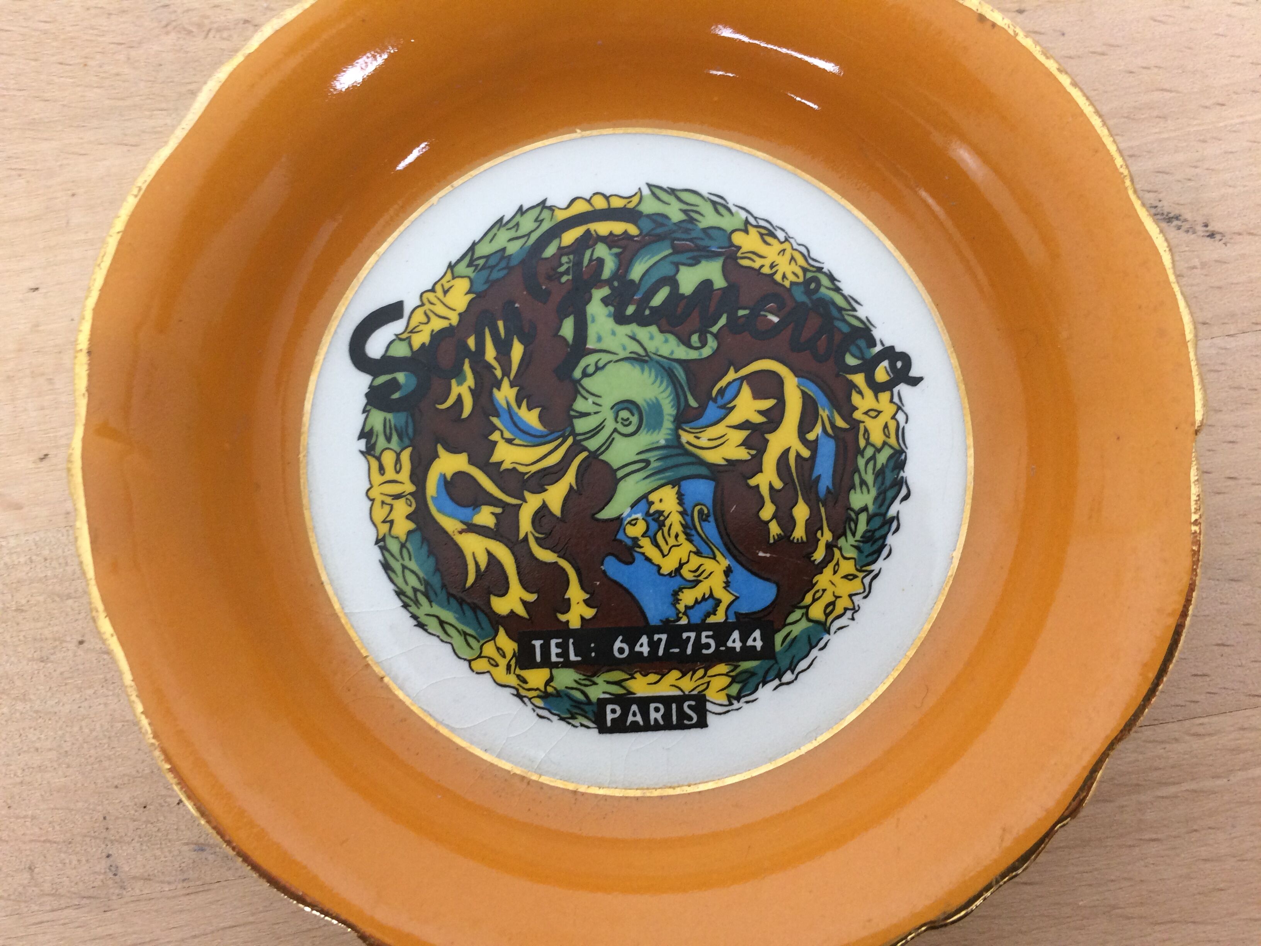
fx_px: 1056
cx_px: 630
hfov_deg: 61.7
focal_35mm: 29
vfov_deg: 48.2
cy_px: 473
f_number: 2.2
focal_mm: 4.15
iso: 125
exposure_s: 1/33
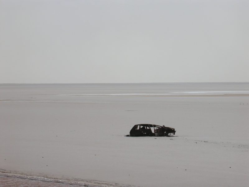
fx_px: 1108
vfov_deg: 9.6
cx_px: 124
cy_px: 94
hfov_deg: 12.8
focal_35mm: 154
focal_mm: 32
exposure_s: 1/448
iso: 100
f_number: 9.2
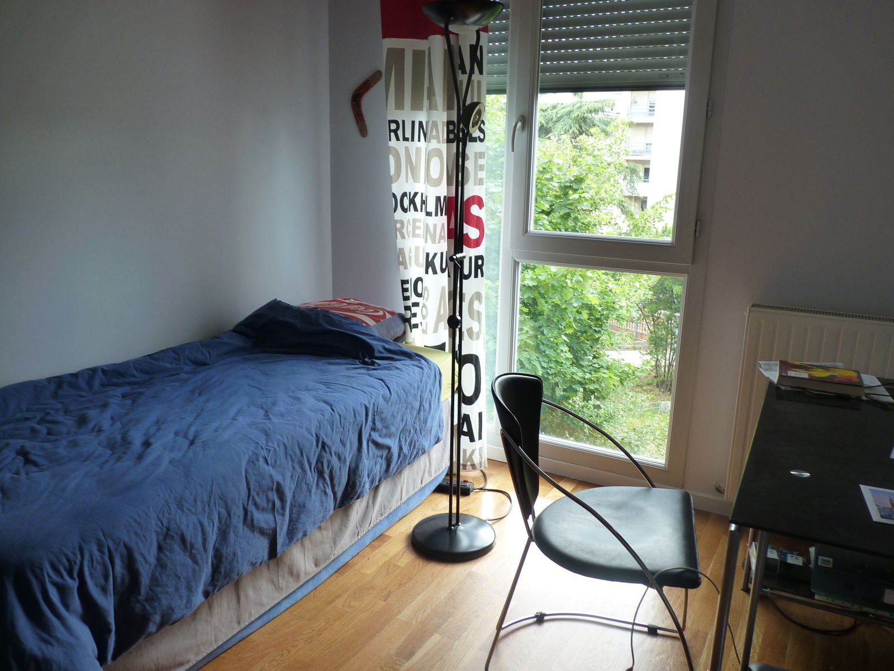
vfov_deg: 51.4
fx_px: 697
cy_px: 336
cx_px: 447
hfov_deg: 65.3
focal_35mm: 27
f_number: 2.8
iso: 125
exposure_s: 1/40
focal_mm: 4.8
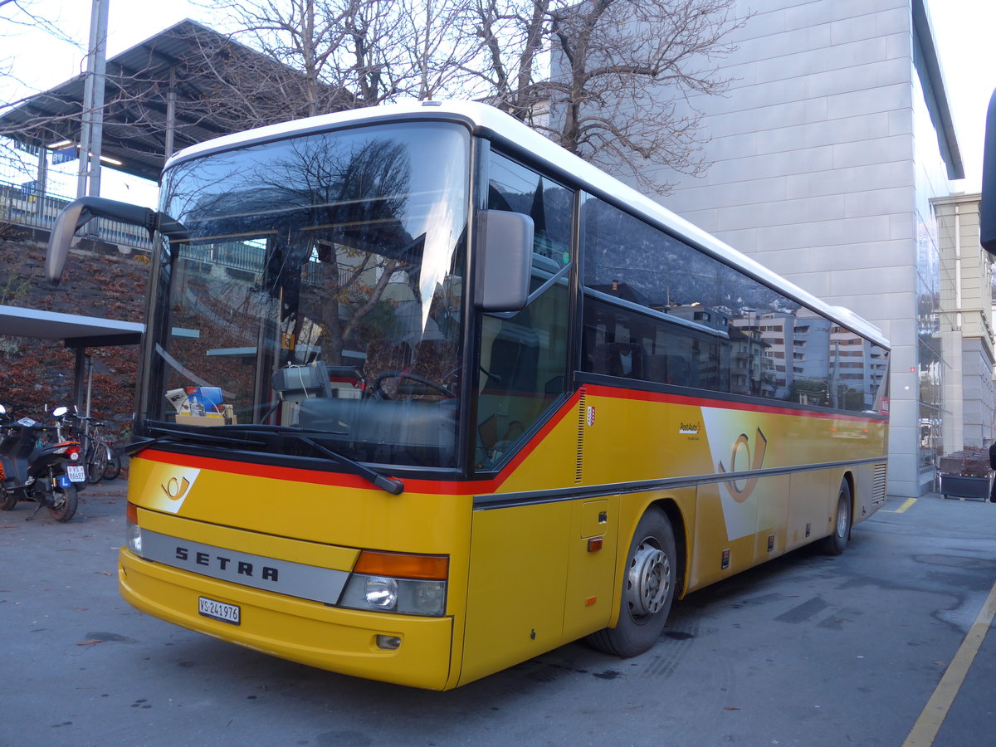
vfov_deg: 48.2
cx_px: 498
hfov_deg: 61.7
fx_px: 834
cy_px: 374
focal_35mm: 29
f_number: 2
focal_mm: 6
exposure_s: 1/60
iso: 100
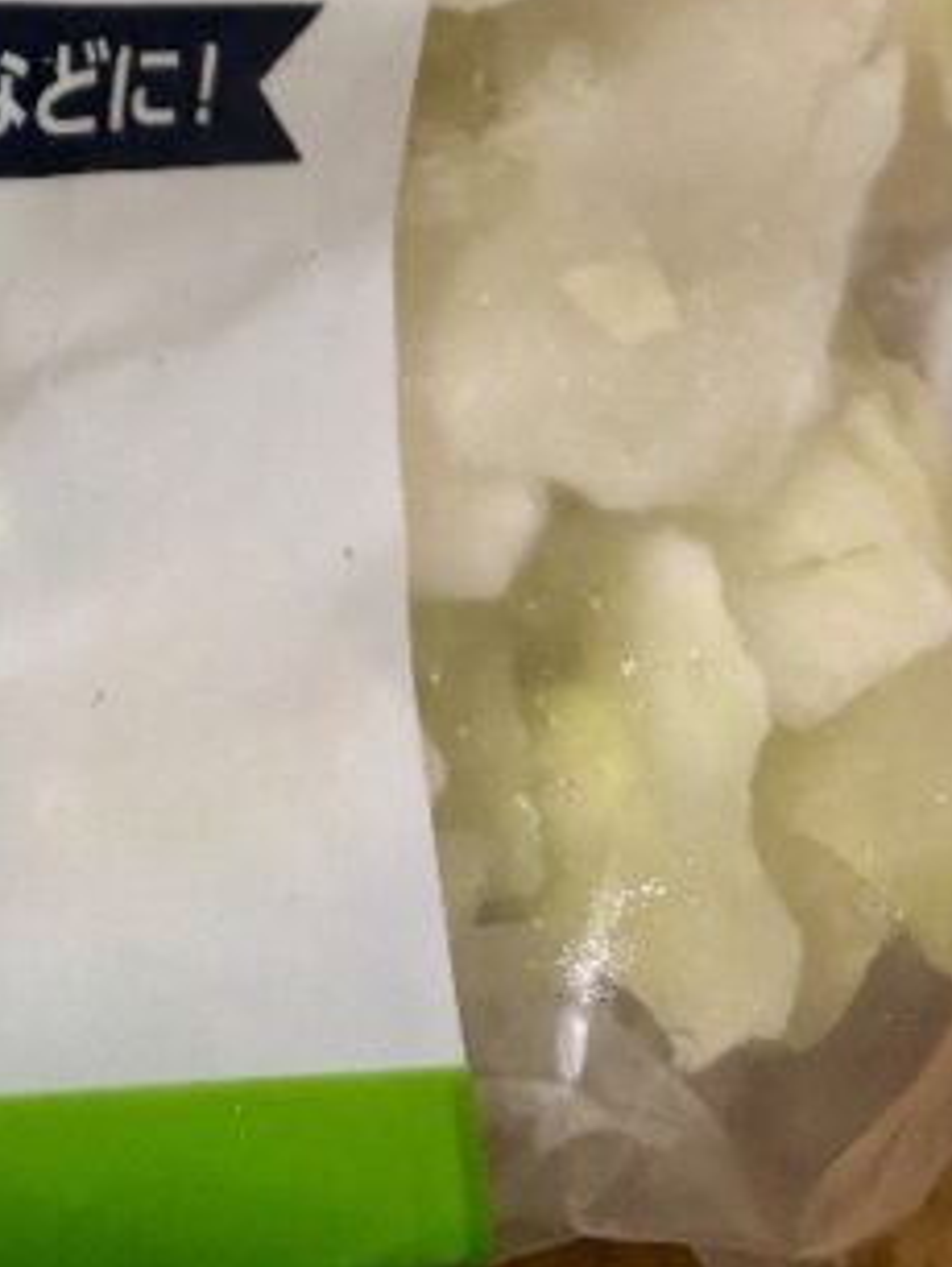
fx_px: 3186
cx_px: -273
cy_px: -650
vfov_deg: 19.5
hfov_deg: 16.1
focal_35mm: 87
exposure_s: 1/60
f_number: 1.6
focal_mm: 5.96
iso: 320
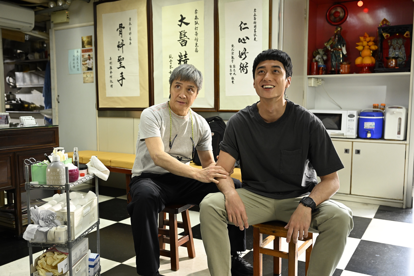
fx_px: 385
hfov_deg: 56.5
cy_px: 138
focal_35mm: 34
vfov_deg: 39.4
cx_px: 207
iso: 1600
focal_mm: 33.5
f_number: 4
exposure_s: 1/200
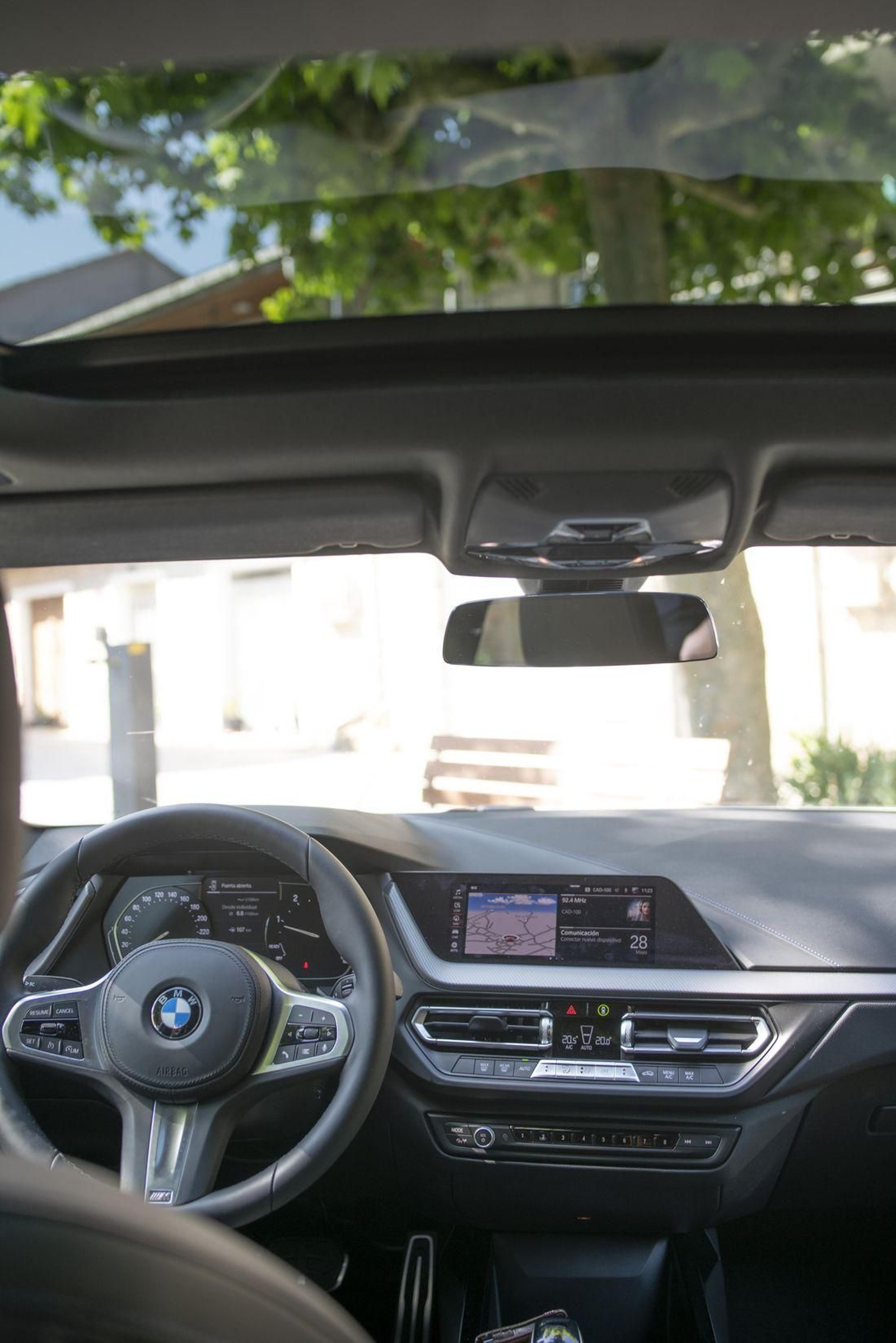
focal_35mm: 35
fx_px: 1307
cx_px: 448
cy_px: 672
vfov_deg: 54.4
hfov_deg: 37.9
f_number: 3.2
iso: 80
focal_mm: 35
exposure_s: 1/60
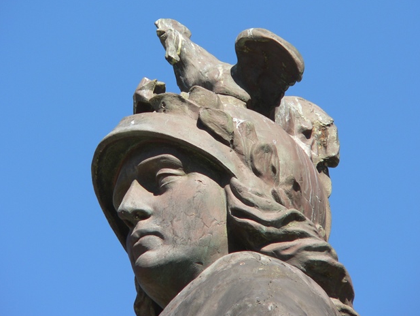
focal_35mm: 489
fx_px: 5935
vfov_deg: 3.0
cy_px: 154
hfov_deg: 4.1
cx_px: 224
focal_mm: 72
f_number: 4
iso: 80
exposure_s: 1/400
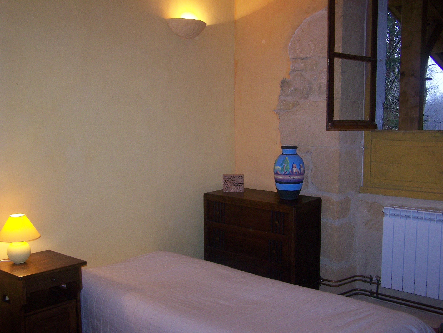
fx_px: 487
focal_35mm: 38
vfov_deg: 37.8
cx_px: 222
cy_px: 166
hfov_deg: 48.9
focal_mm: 6.3
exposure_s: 1/60
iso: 160
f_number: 2.8
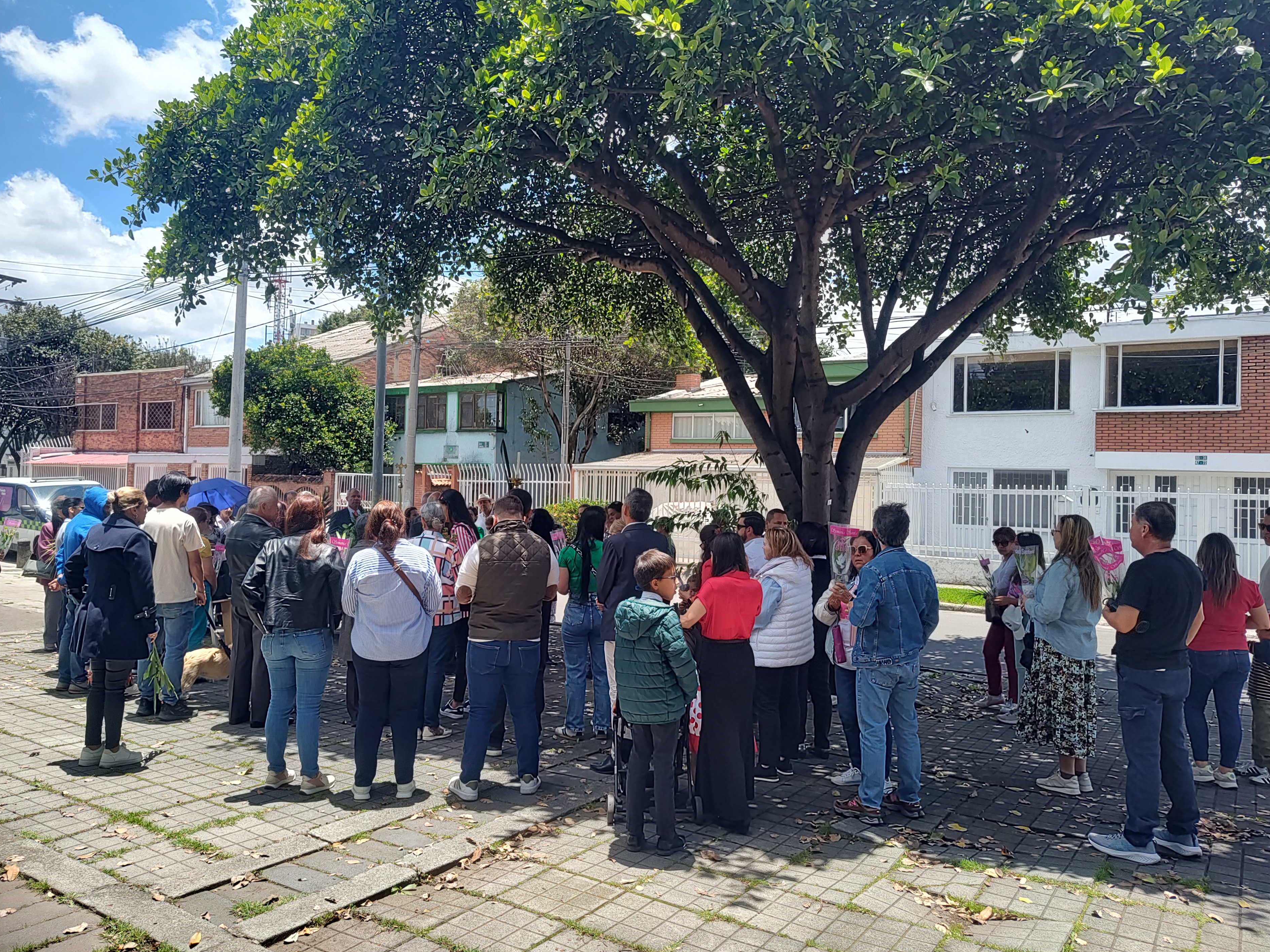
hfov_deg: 69.4
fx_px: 917
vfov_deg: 54.9
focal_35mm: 25
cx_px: 617
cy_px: 468
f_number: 1.8
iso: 100
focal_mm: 5.56
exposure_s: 1/1089
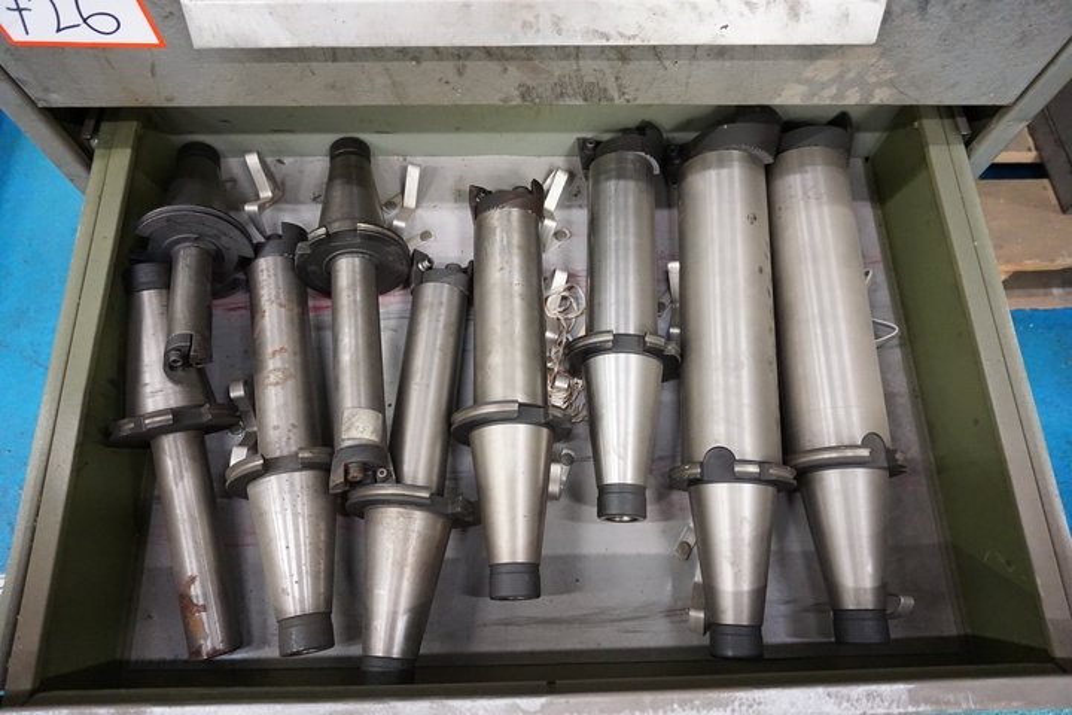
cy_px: 358
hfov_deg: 73.7
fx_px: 715
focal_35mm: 24
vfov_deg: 53.1
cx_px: 536
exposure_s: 1/50
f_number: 3.5
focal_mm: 16
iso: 3200
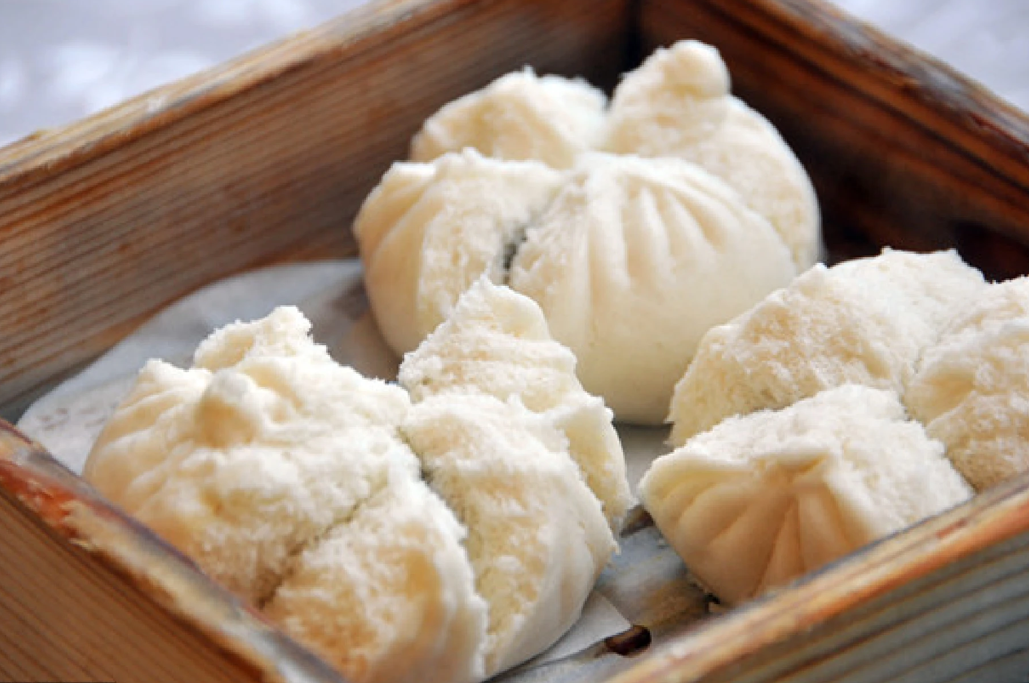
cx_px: 532
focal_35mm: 333
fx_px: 9502
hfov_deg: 6.2
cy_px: 343
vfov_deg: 4.1
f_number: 5.6
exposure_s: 1/125
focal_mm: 200
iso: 400
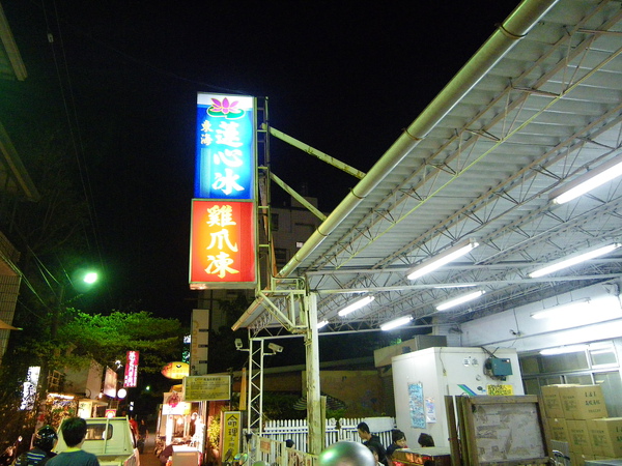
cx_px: 311
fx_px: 503
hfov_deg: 63.4
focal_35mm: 28
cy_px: 233
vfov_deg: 49.7
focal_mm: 4.9
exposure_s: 1/30
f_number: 2.6
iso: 800
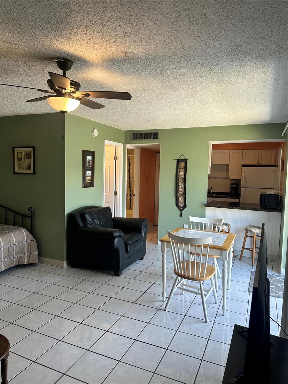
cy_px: 192
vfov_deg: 71.6
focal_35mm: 24
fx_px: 266
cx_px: 144
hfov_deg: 56.8
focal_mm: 6.86
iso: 64
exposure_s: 1/120
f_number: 1.78
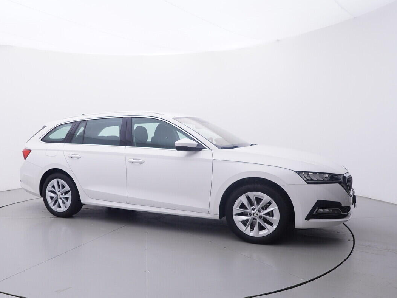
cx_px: 147
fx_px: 340
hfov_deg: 59.7
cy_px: 171
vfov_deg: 47.1
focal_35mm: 30
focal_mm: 15
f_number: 5
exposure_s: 1/80
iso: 200
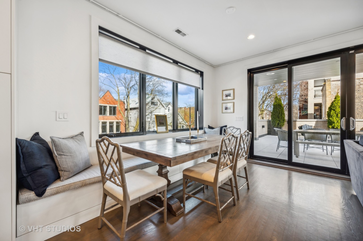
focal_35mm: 14
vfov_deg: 81.1
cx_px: 182
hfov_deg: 104.3
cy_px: 120
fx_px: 141
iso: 100
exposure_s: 1/13
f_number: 10
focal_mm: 14
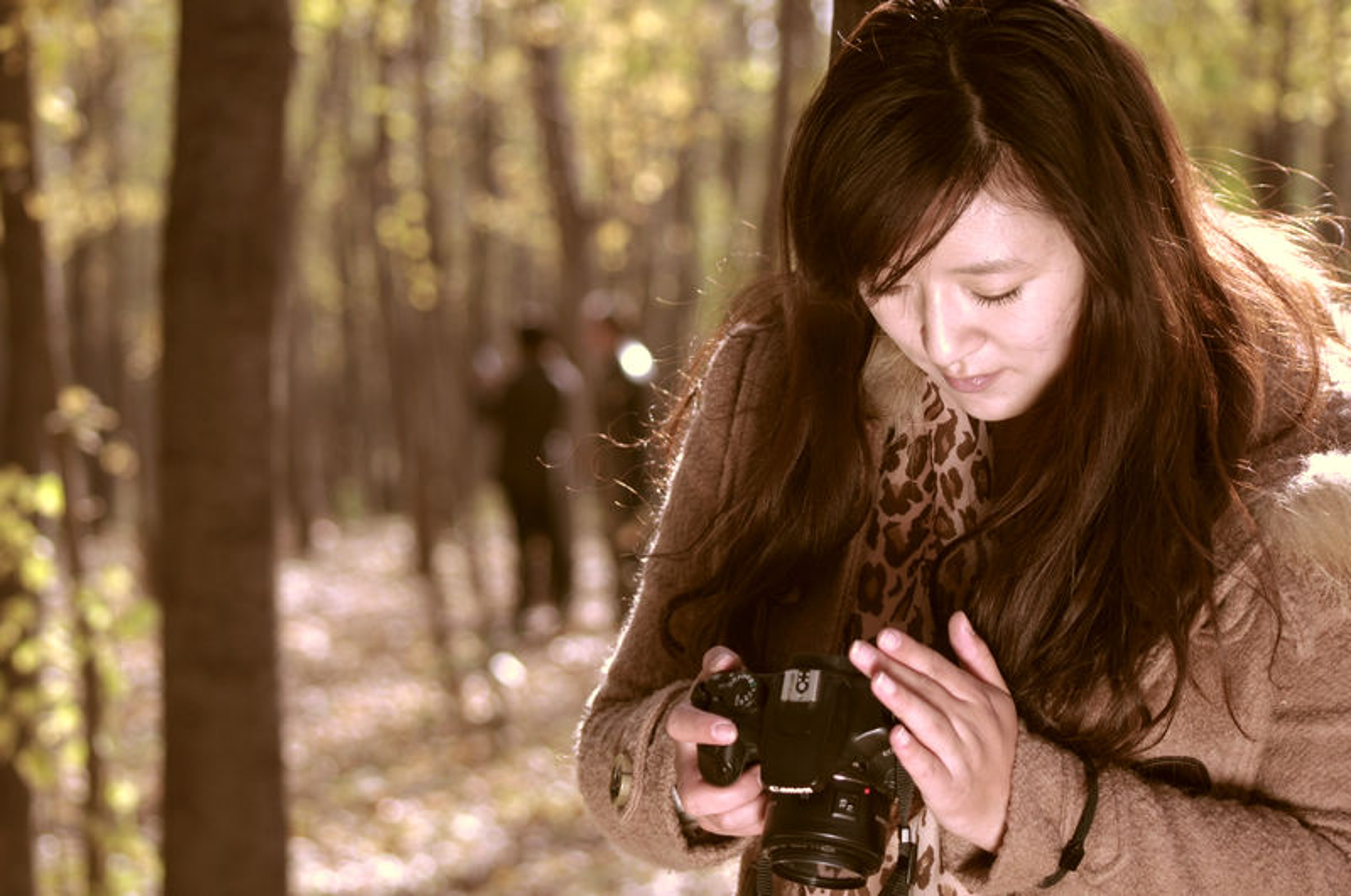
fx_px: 3935
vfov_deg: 13.0
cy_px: 448
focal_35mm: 105
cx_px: 676
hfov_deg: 19.5
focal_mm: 70
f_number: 4
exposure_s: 1/640
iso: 200
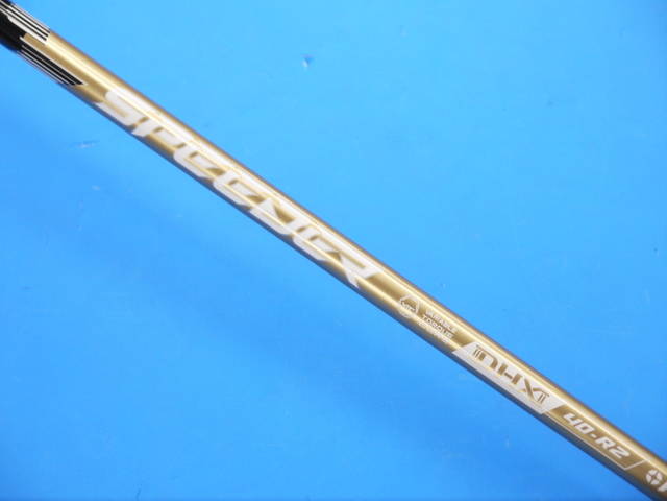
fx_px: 1619
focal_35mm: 84
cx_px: 334
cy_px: 250
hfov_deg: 23.3
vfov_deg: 17.6
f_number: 5.6
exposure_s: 1/80
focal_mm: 42
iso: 640
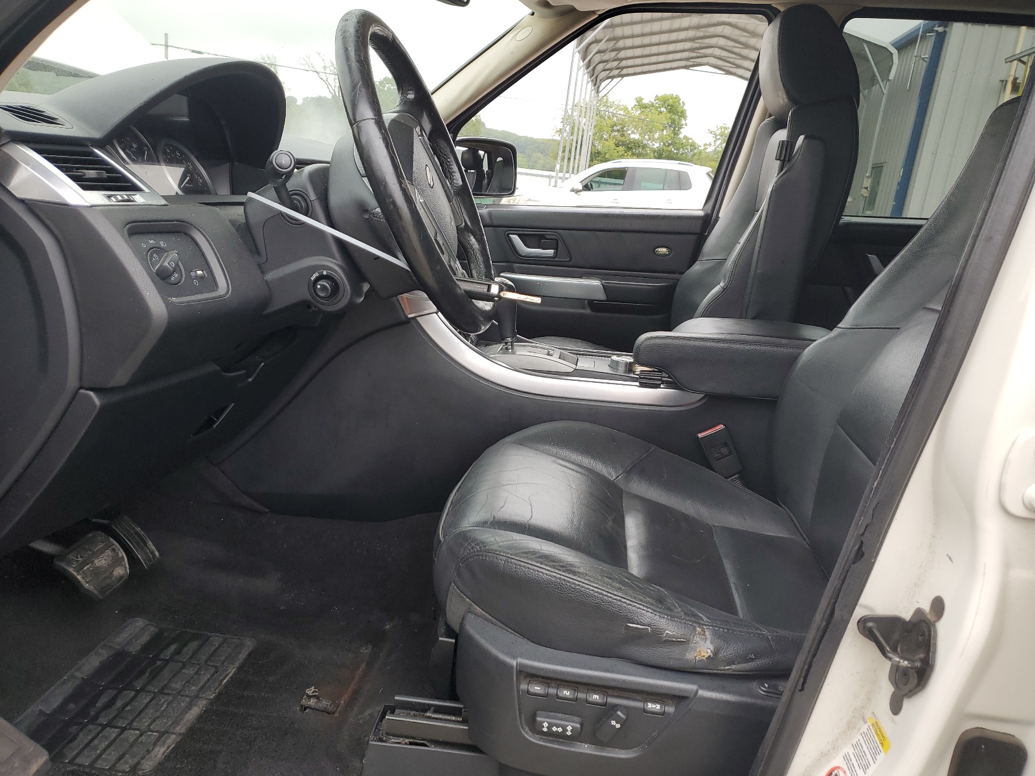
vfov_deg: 53.1
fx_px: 777
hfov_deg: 67.3
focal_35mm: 26
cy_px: 388
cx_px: 518
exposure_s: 1/222
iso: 50
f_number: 1.5
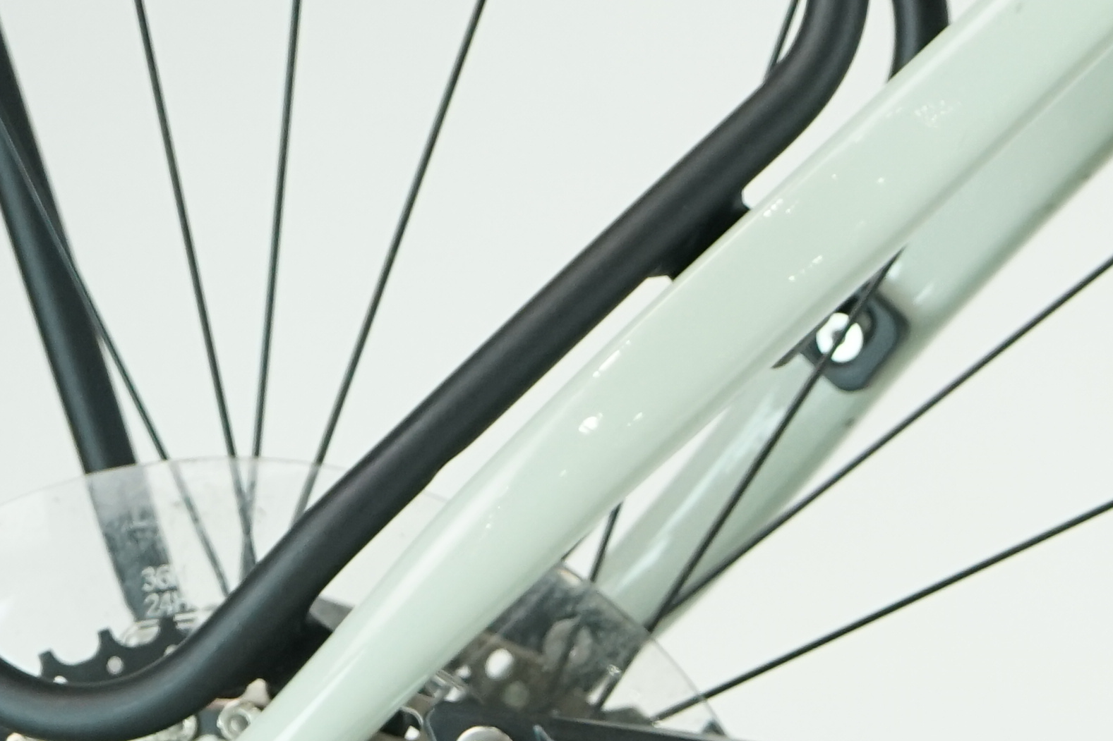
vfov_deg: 7.6
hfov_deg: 11.2
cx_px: 1710
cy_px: 1251
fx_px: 5409
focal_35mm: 175
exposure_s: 1/200
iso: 1600
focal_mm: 46
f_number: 5.6
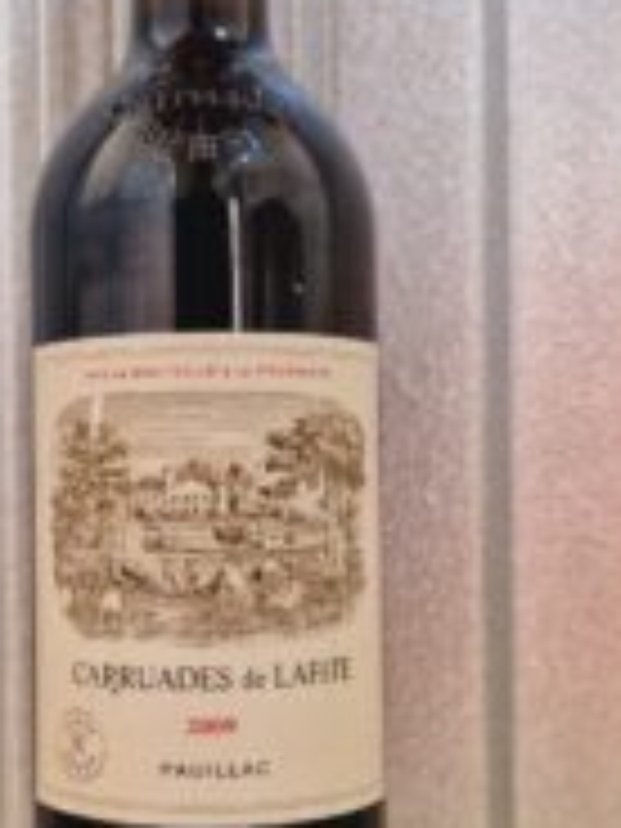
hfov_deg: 28.9
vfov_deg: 38.1
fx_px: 1196
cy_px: 486
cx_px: 202
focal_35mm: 50
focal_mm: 5.4
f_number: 1.8
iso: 640
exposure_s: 1/33
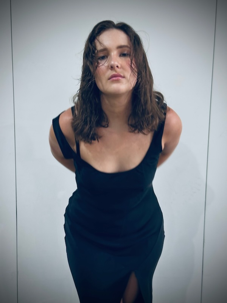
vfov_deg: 39.7
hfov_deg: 30.3
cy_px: 152
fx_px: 420
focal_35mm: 48
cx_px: 114
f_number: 1.78
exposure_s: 1/33
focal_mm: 6.86
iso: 200
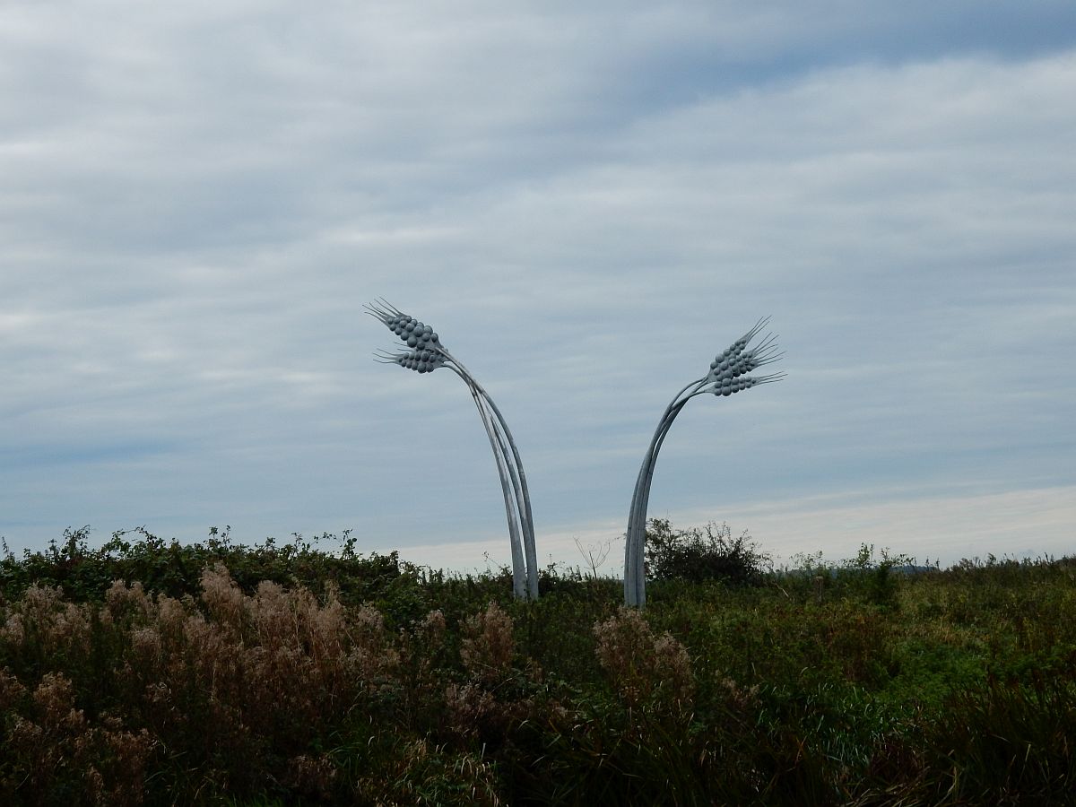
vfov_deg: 12.7
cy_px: 404
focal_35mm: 117
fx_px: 3637
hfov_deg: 16.8
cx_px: 538
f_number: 5.6
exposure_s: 1/500
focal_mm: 20.9
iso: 125
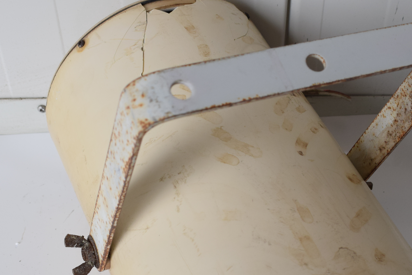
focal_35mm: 69
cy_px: 201
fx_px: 790
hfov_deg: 29.2
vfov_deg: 19.6
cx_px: 237
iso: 400
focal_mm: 22
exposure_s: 1/200
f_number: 7.1
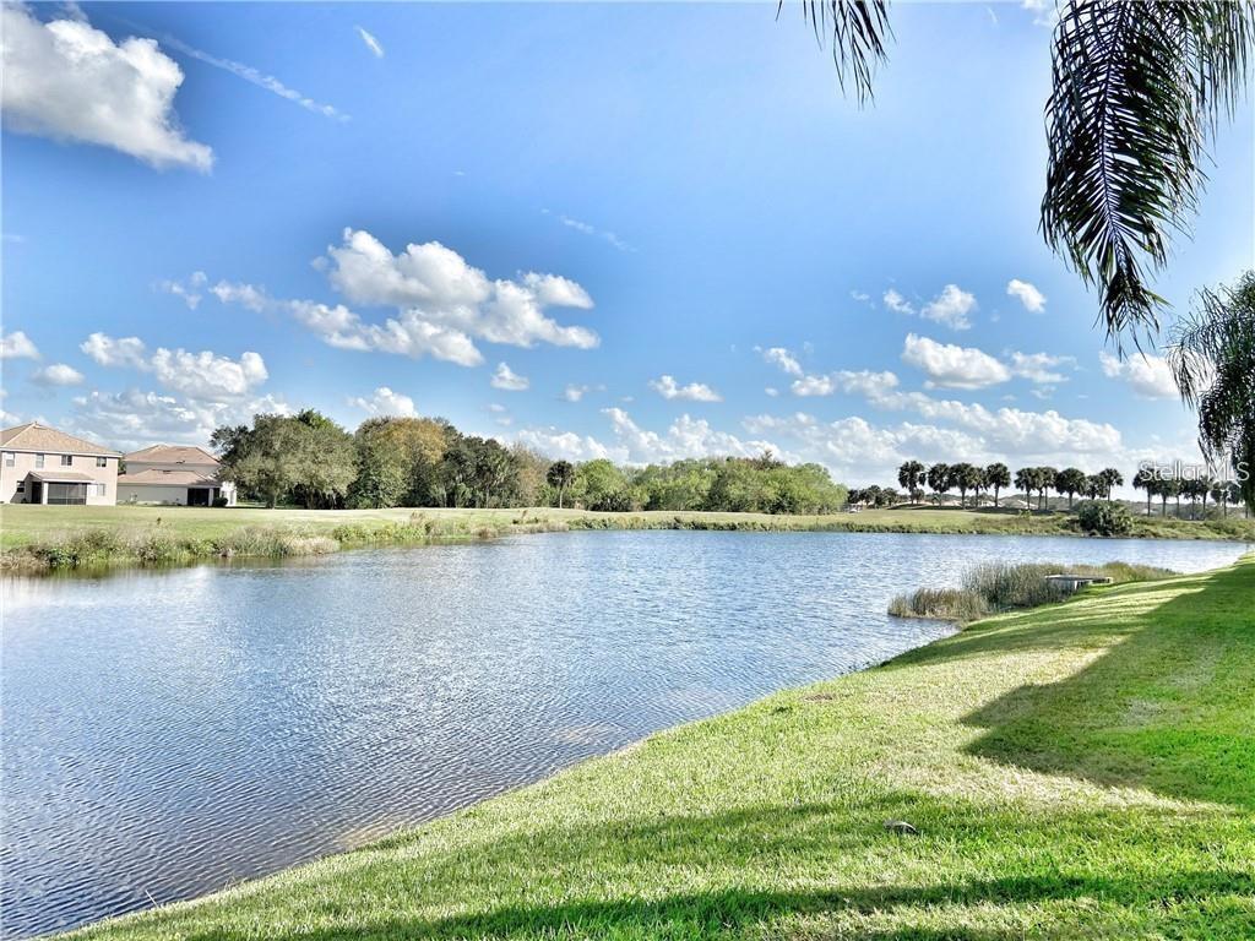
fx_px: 943
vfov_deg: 53.1
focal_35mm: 26
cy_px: 470
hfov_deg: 67.3
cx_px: 628
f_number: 1.8
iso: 32
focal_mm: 4.25
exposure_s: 1/3215
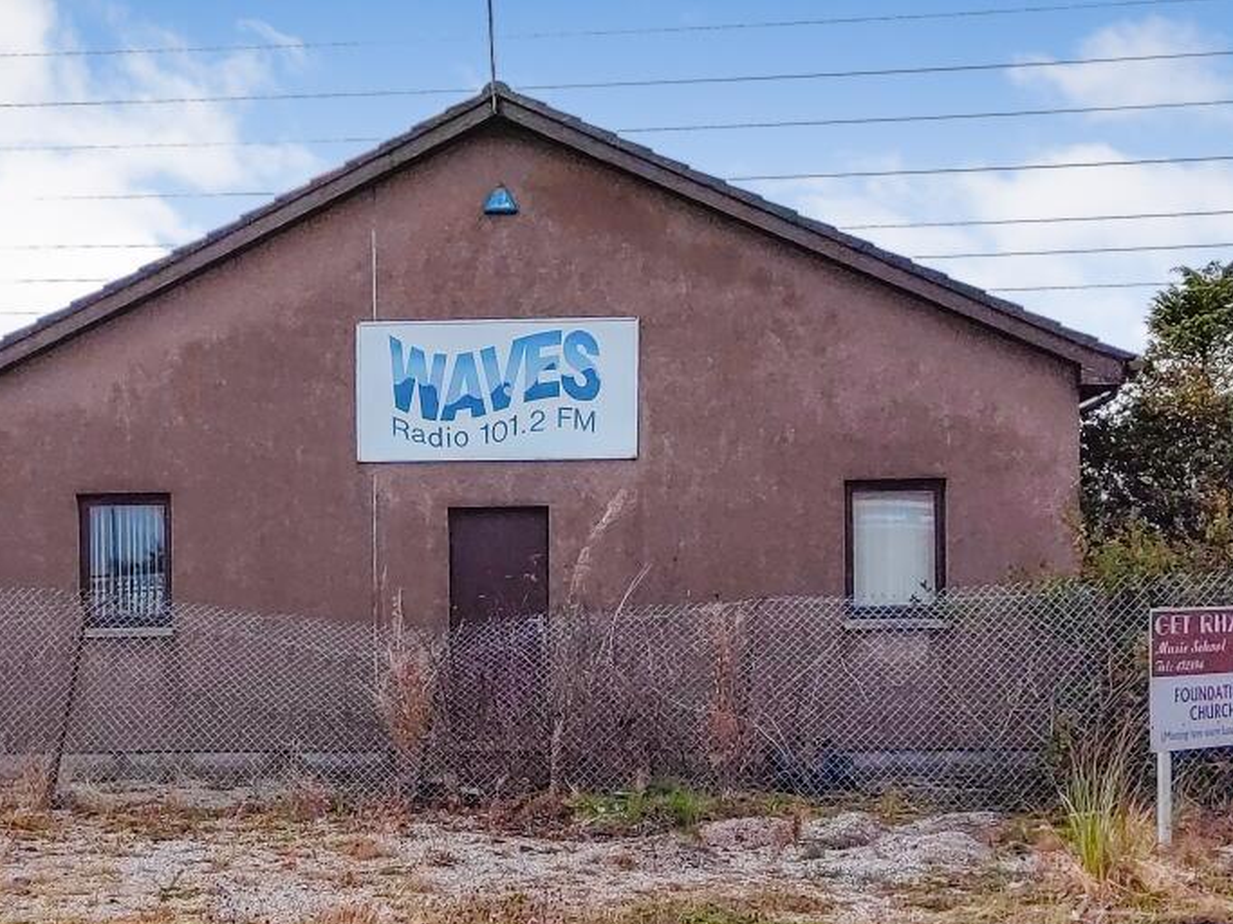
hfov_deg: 35.2
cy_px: 605
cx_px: 419
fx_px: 1923
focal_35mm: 54
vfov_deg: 26.9
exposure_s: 1/4400
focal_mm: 5.52
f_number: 1.9
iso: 50
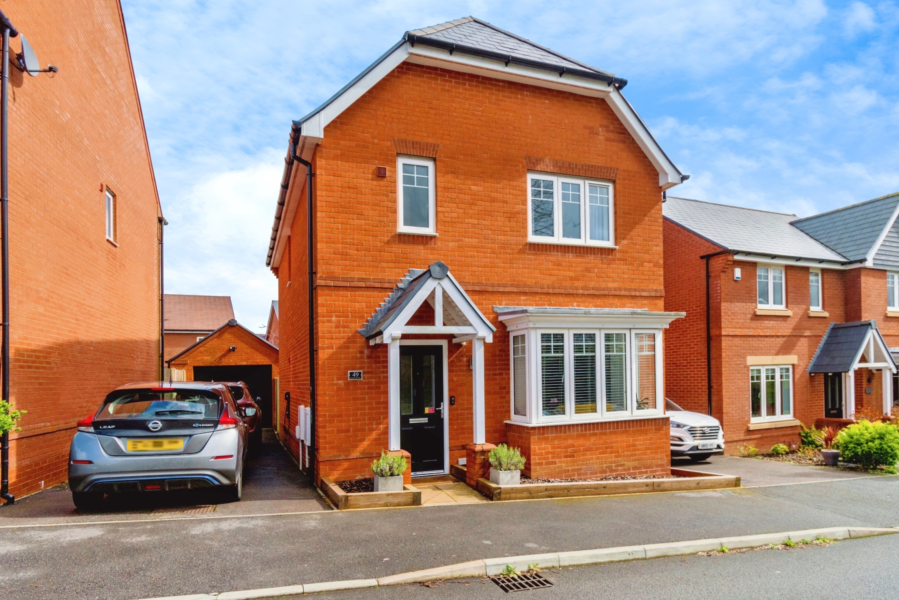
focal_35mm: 19
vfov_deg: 64.6
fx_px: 474
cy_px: 300
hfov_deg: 86.9
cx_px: 450
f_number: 7.1
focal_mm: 13
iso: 400
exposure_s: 1/2000
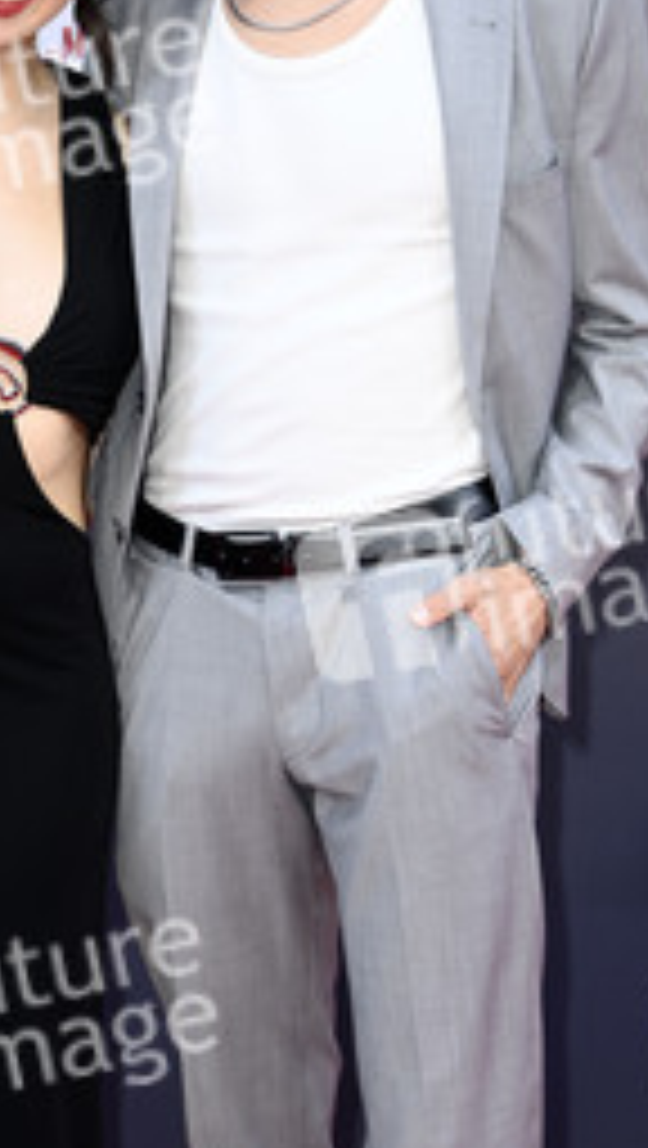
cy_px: 351
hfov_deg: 7.4
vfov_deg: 13.1
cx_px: 117
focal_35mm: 164
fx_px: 4995
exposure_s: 1/250
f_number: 5.6
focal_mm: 100
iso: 640
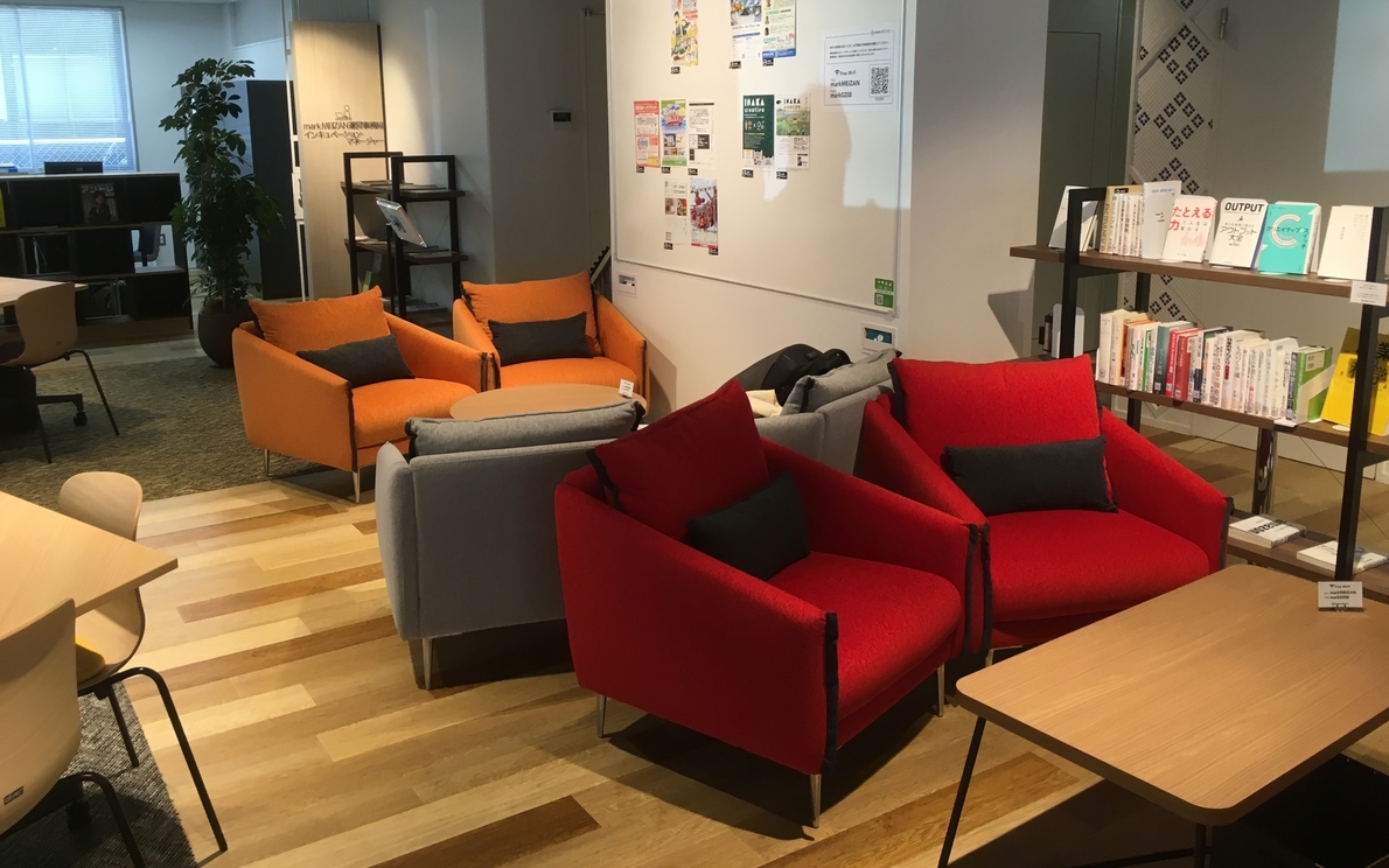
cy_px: 345
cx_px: 693
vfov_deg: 40.4
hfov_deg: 61.2
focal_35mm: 31
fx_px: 1174
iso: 25
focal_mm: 4.15
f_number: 2.2
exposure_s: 1/30
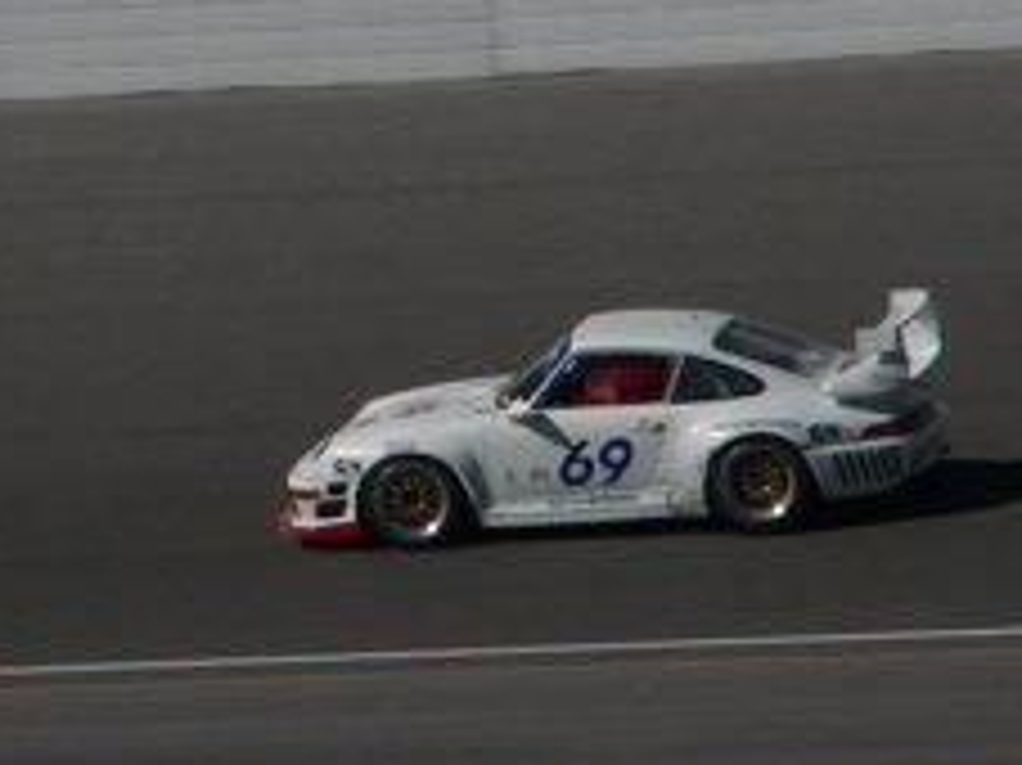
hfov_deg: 2.2
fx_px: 26971
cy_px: 477
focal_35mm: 914
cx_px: 410
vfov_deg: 1.6
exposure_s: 1/1000
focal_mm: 72
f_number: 6.5
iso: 80
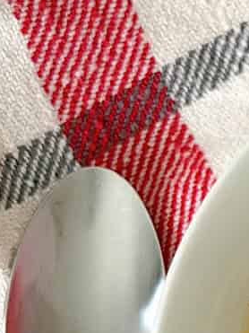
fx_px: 1986
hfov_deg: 6.9
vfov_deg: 9.4
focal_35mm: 207
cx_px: 533
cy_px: 445
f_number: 1.8
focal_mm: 6.8
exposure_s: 1/40
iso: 400
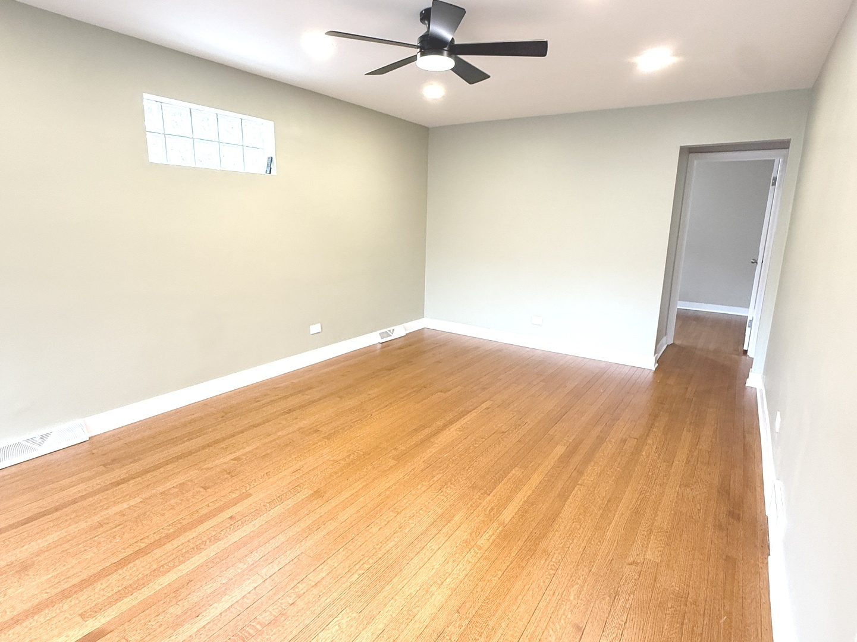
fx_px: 347
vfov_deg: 85.6
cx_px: 428
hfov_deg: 102.1
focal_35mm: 14
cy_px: 321
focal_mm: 2.22
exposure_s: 1/120
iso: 200
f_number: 2.2
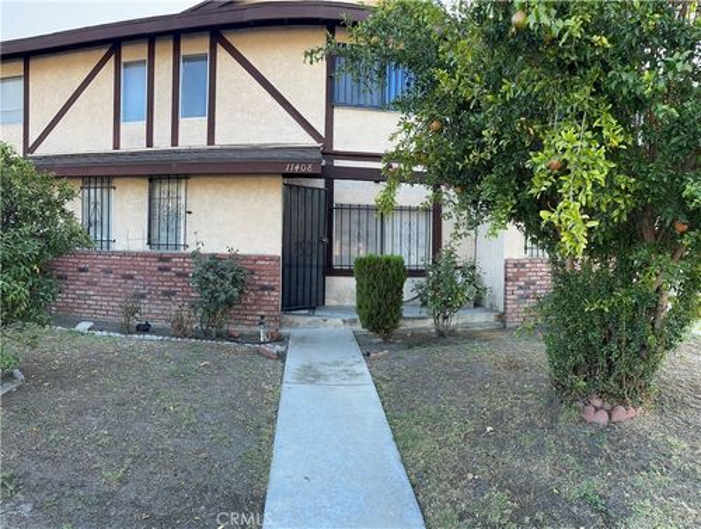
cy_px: 264
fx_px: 487
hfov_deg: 71.5
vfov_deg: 57.0
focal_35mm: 24
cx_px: 350
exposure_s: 1/991
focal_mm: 6.86
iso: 200
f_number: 1.78
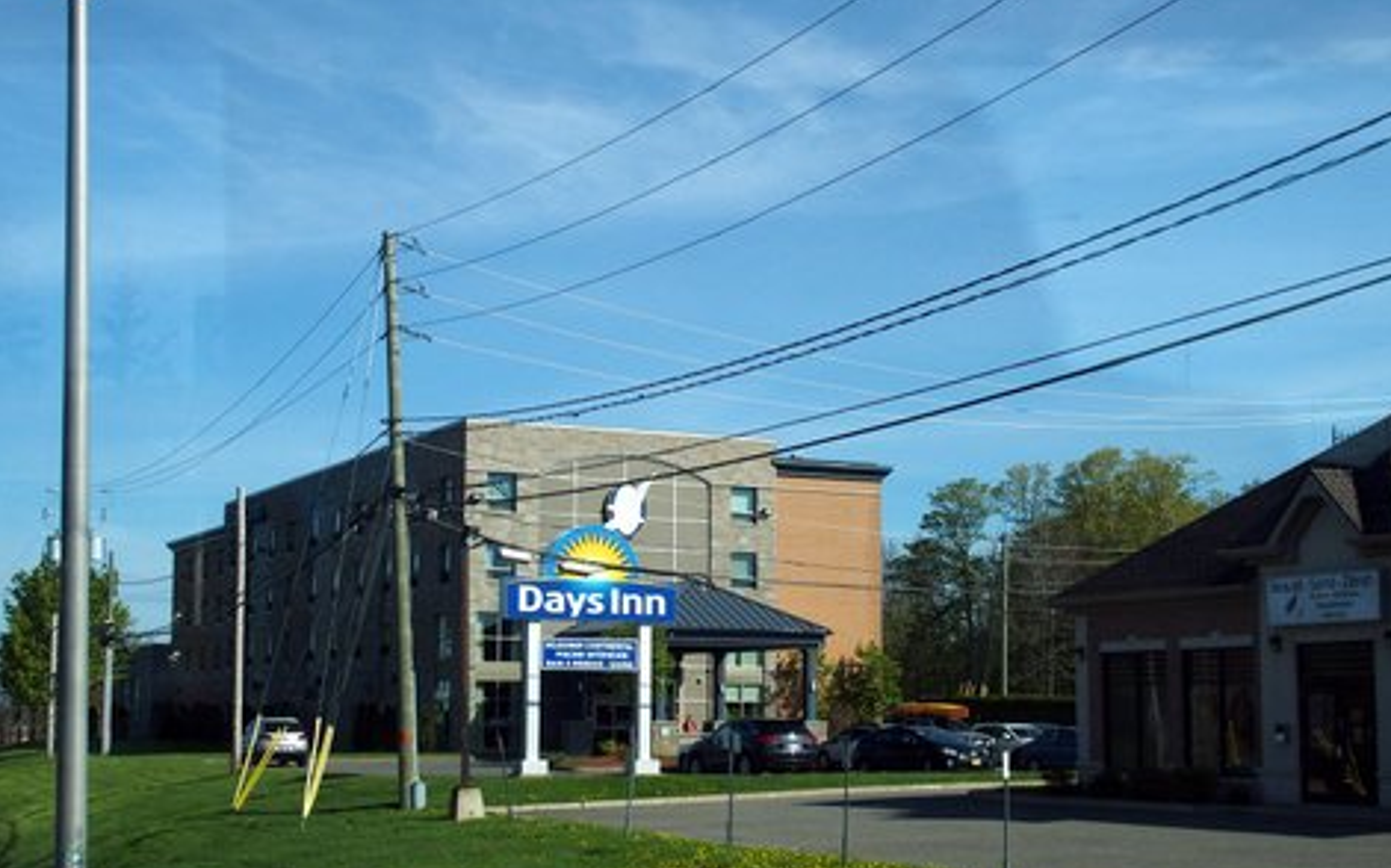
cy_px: 496
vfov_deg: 23.9
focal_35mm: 54
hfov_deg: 37.5
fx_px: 2046
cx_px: 697
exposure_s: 1/250
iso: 100
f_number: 3.5
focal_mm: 10.8
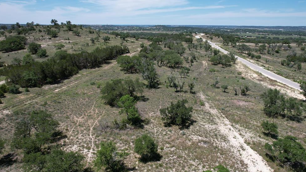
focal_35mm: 24
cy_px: 83
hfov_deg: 76.3
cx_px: 155
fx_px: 195
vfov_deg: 47.7
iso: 100
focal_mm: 8.38
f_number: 2.8
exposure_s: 1/2000
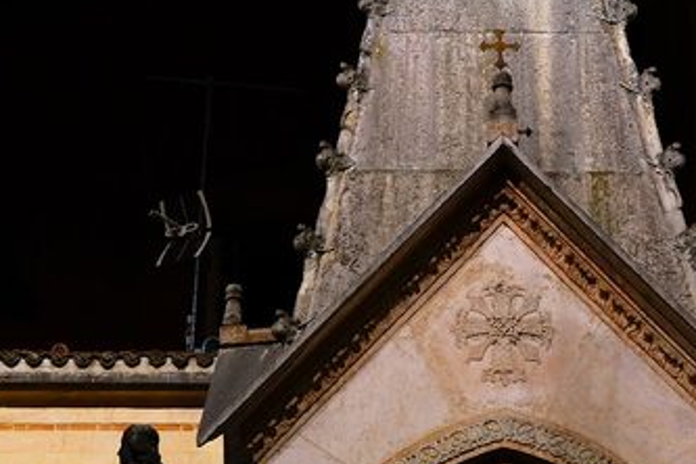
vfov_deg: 10.1
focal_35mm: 135
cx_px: 506
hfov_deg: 15.1
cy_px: 73
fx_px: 2610
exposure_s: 1/2.5
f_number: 5.6
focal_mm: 50
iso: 800
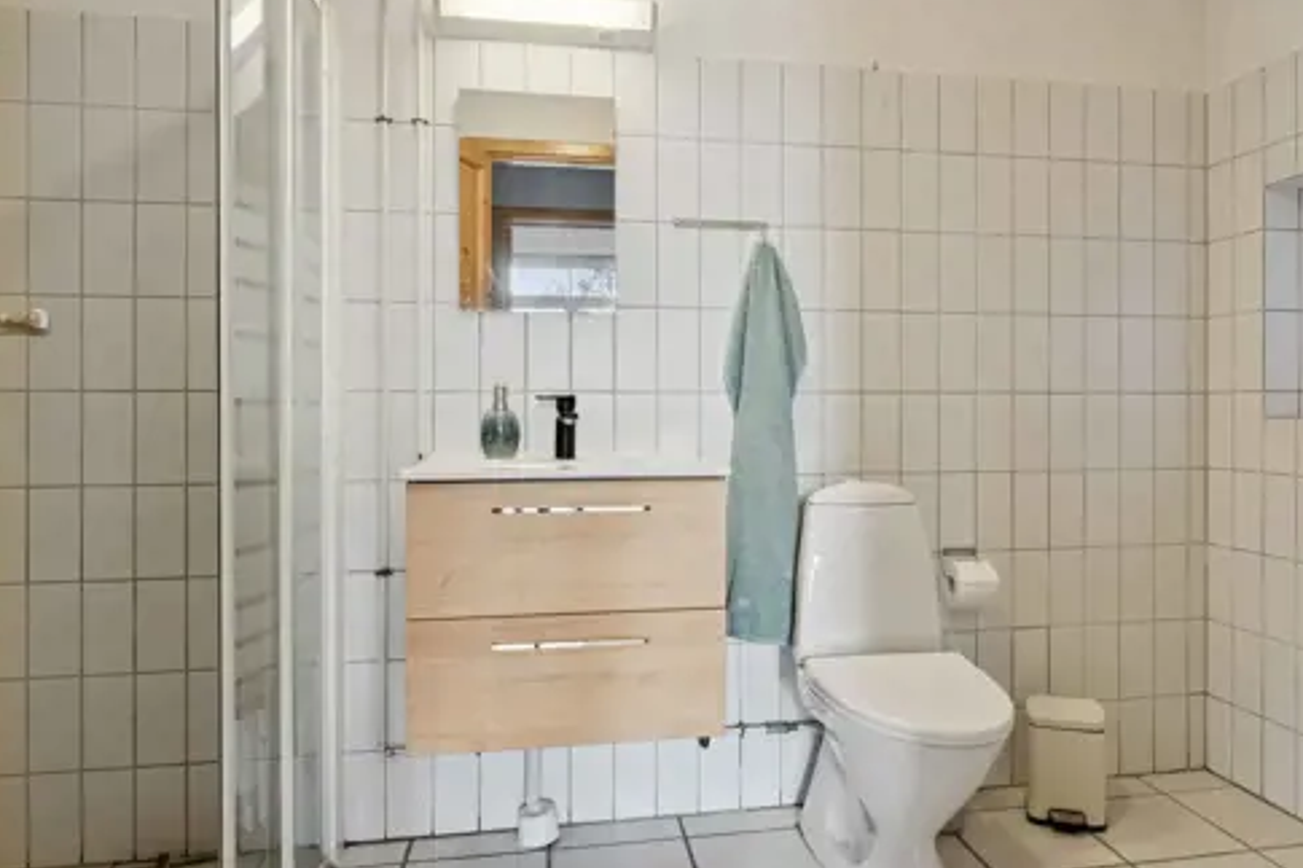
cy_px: 419
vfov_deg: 48.0
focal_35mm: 27
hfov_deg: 67.3
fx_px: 974
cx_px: 728
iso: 200
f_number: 8
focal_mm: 14.5
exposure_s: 1/30
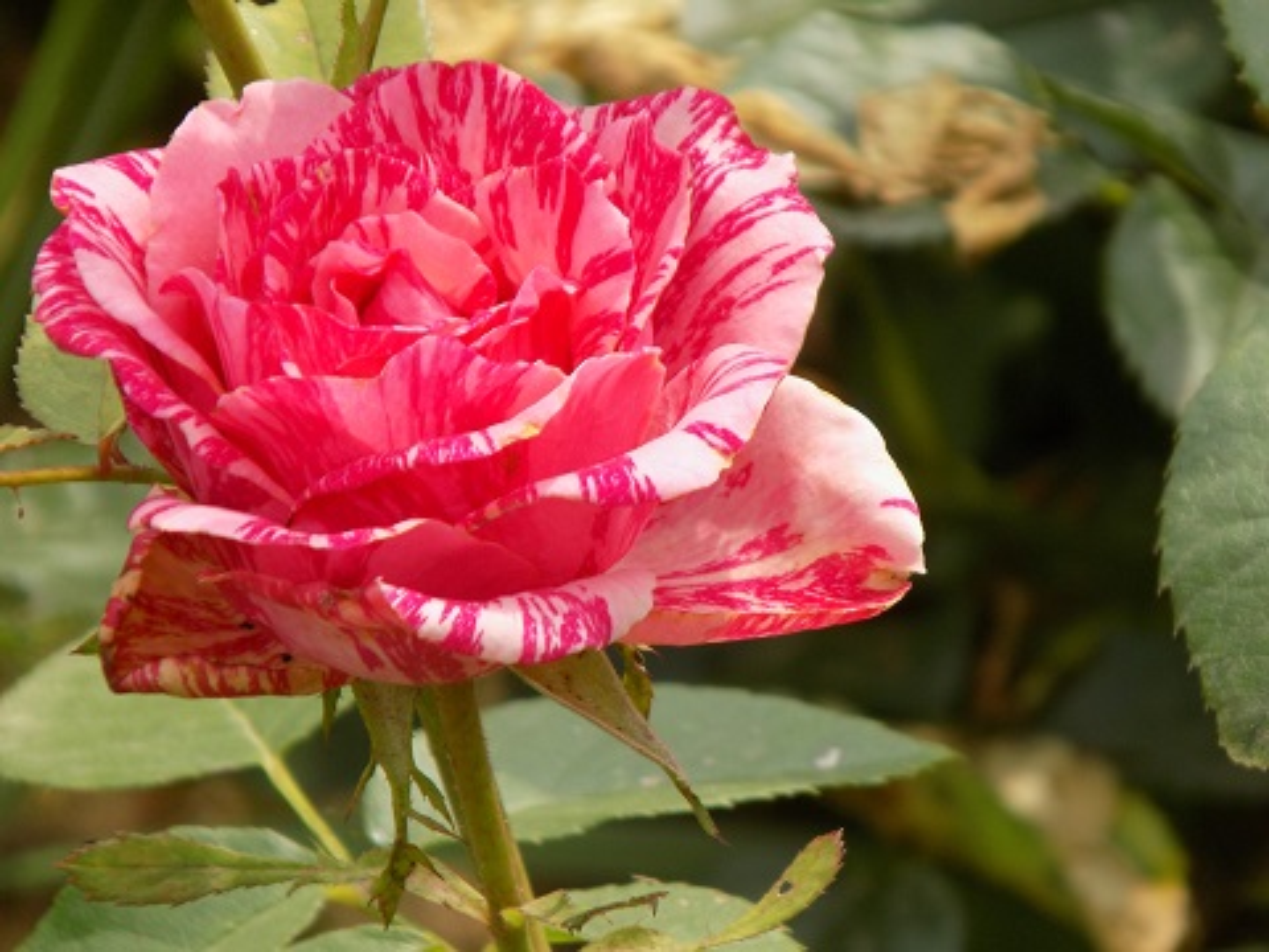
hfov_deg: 3.4
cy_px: 476
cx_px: 634
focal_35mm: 585
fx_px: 21446
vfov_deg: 2.5
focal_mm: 104
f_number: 5.9
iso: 80
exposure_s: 1/160
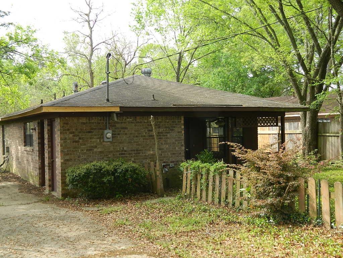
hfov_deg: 45.8
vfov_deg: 35.1
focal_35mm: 41
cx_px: 172
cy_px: 129
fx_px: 406
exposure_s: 1/200
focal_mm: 7.3
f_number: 3.5
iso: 110
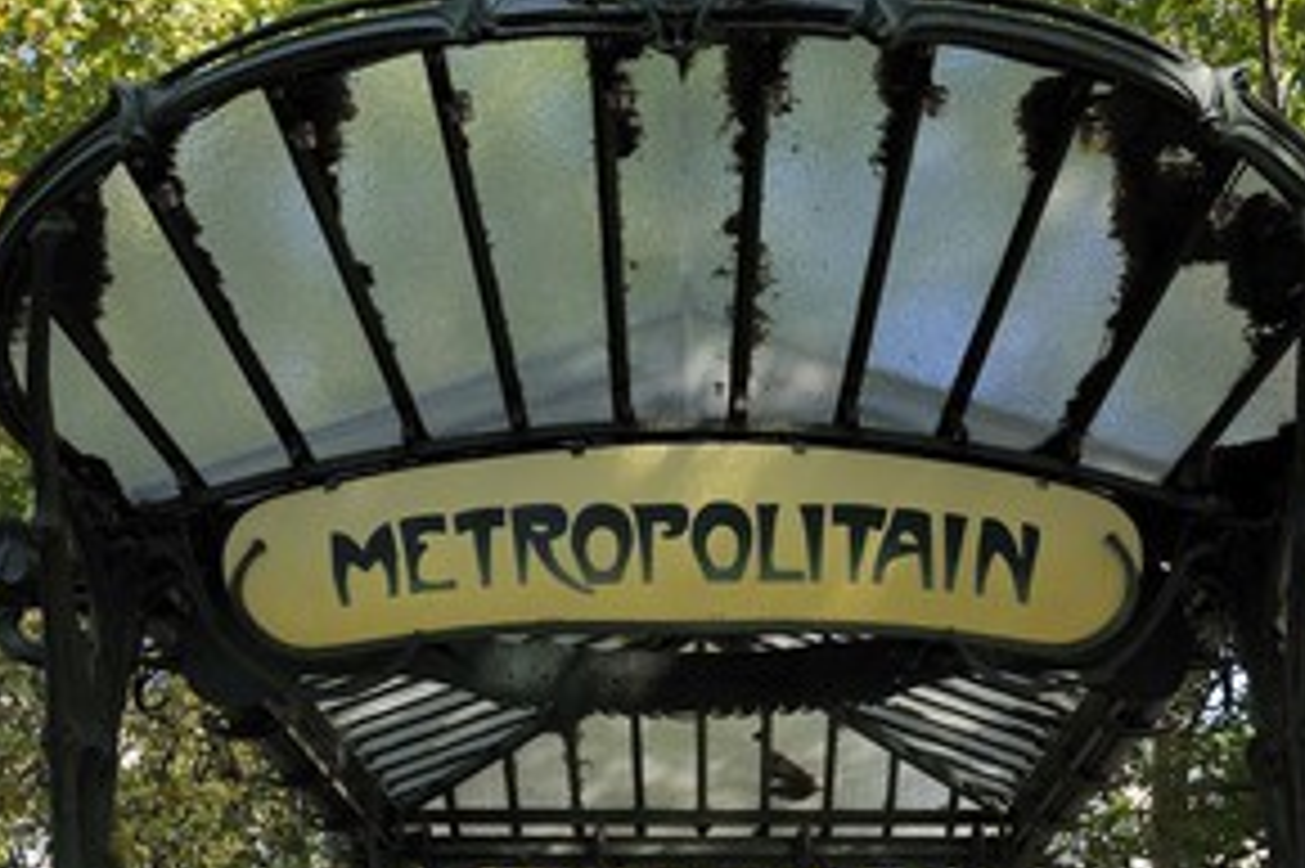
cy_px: 481
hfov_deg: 36.2
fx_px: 1993
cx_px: 711
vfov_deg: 24.6
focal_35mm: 55
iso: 200
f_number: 6.3
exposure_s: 1/160
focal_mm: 38
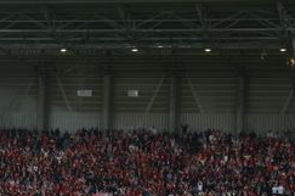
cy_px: 170
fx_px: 1580
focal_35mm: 193
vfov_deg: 7.1
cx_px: 72
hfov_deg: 10.6
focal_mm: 55
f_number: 5.6
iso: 560
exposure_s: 1/60
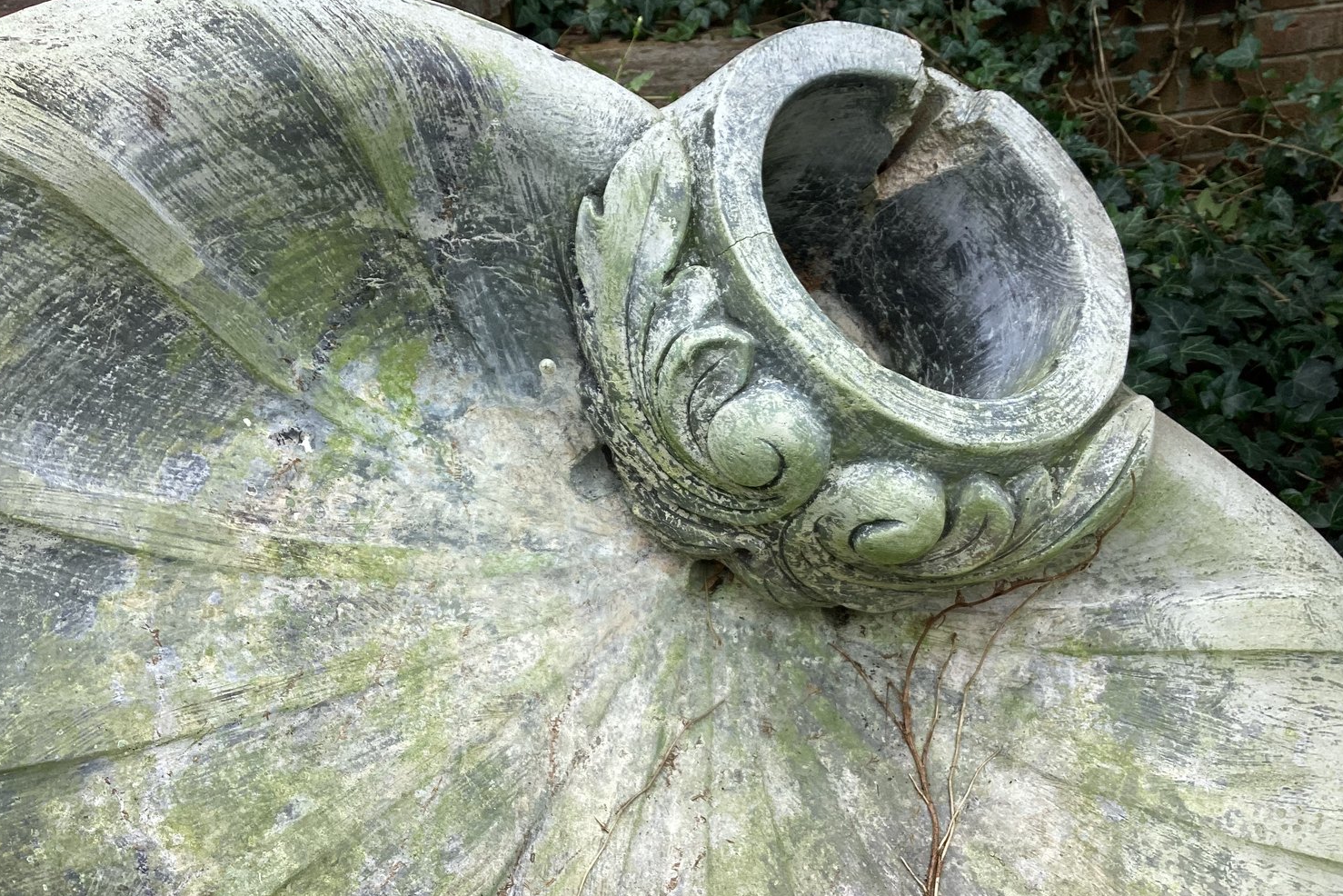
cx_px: 675
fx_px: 1231
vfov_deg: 39.9
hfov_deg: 57.2
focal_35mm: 33
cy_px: 492
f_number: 2.4
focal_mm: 3.3
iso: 25
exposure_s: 1/392
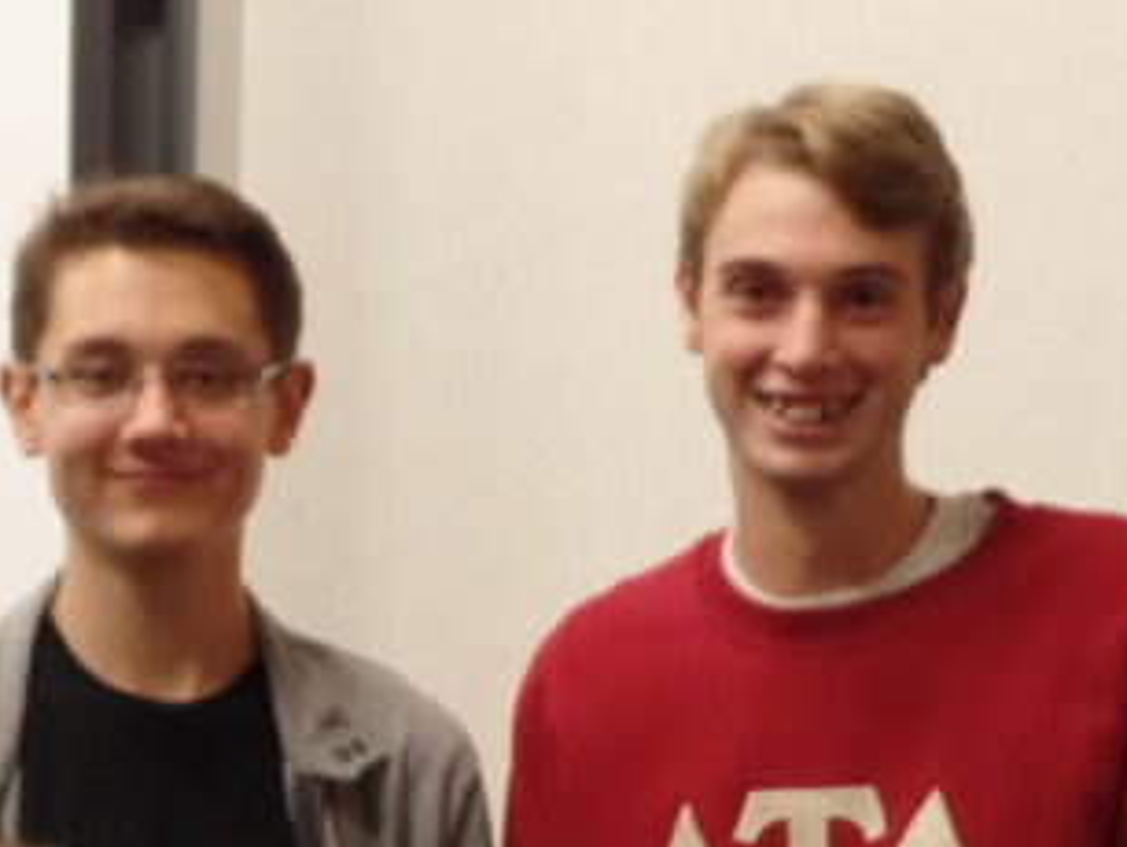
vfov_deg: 12.1
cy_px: 1184
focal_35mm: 118
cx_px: 166
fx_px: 3845
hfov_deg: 16.5
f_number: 3.2
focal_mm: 7.5
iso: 400
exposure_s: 1/20
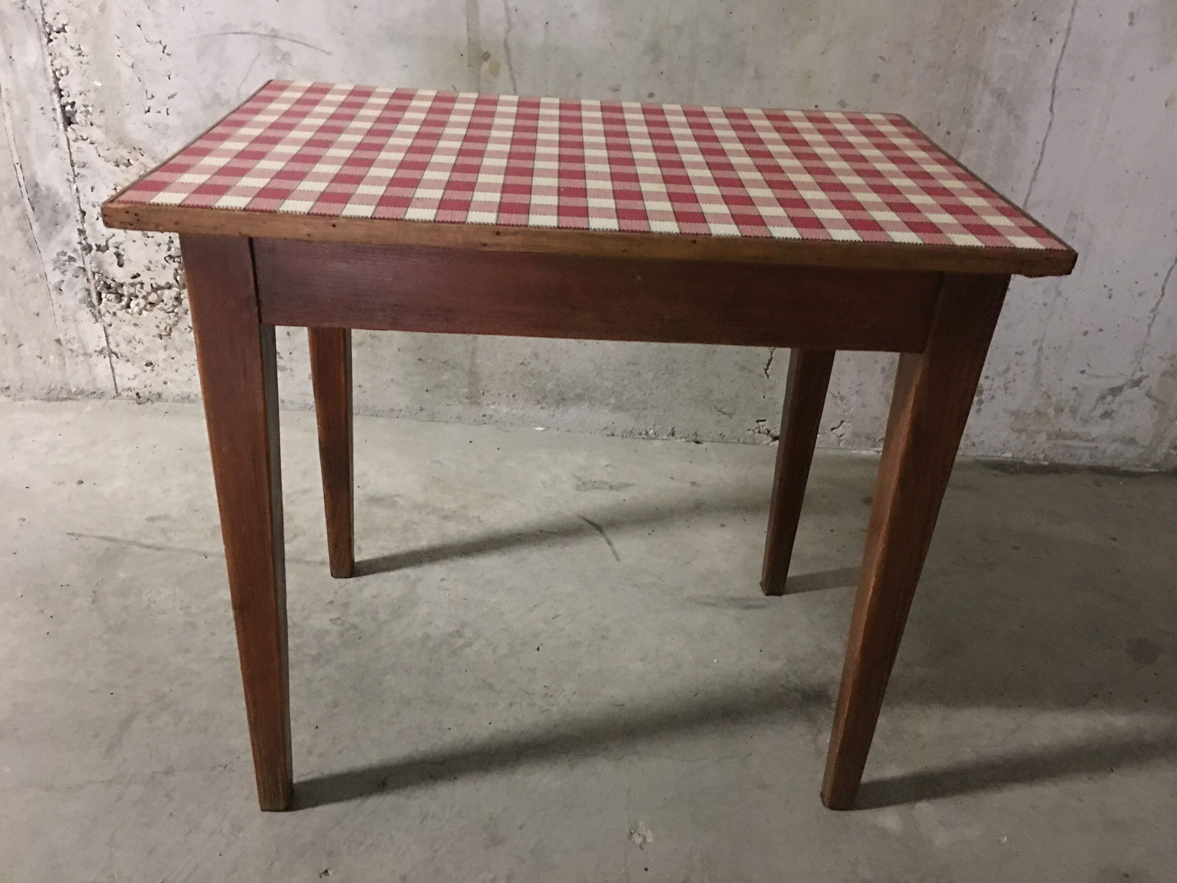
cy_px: 442
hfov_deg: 61.7
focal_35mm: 29
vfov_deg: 48.2
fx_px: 986
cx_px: 588
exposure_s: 1/4
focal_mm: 4.15
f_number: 2.2
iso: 125
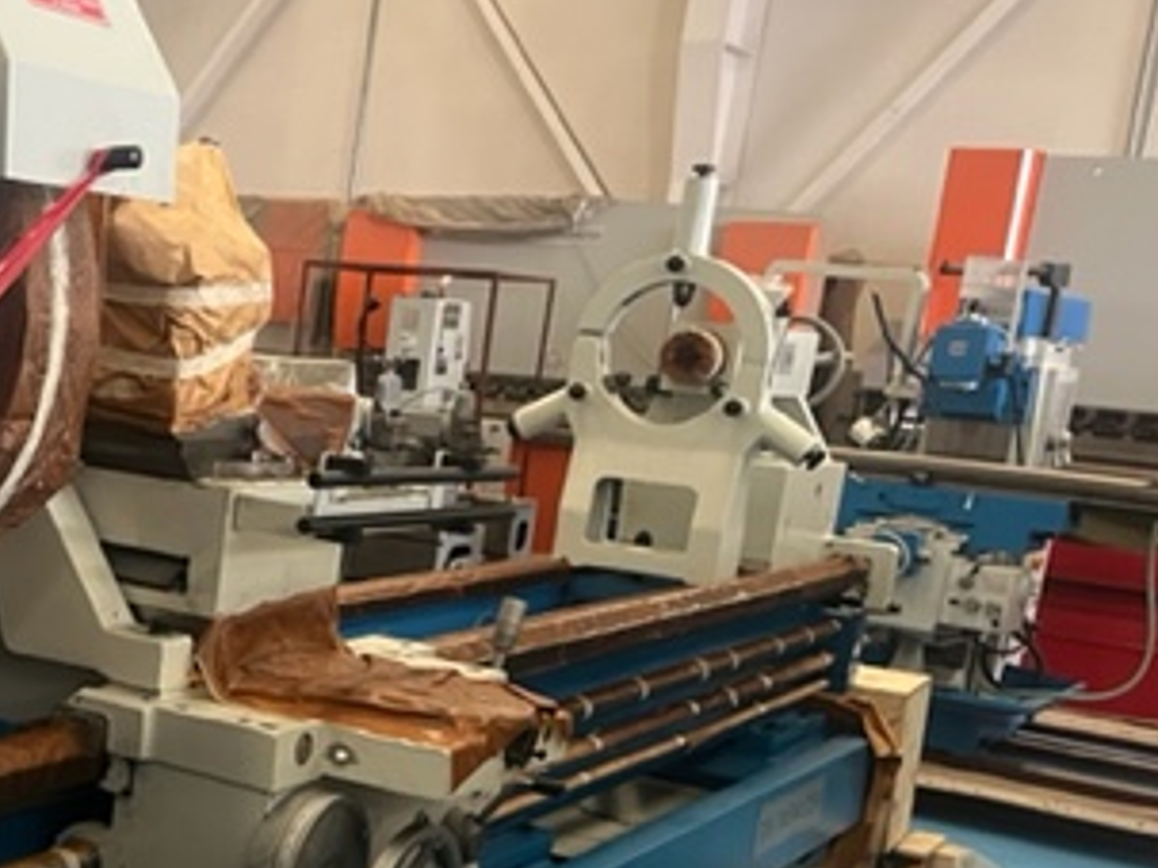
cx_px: -34
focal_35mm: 55
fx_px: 1839
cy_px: 700
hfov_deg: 31.9
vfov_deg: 26.0
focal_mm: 5.1
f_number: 1.6
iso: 250
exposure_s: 1/60
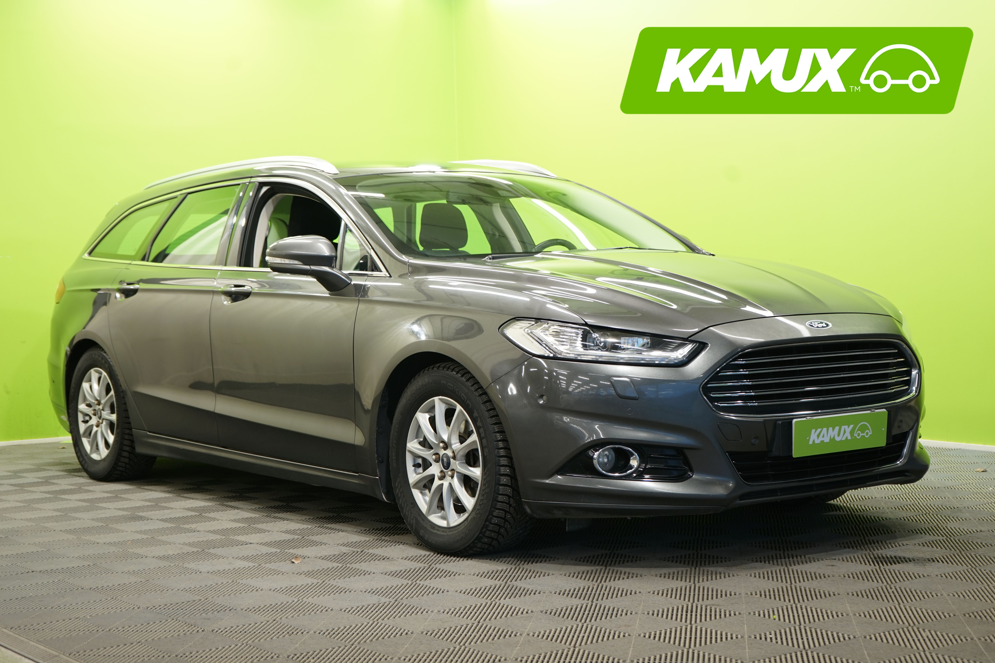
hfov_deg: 35.1
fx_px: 1575
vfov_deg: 23.8
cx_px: 493
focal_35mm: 57
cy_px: 332
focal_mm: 56
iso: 320
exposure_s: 1/13
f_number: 5
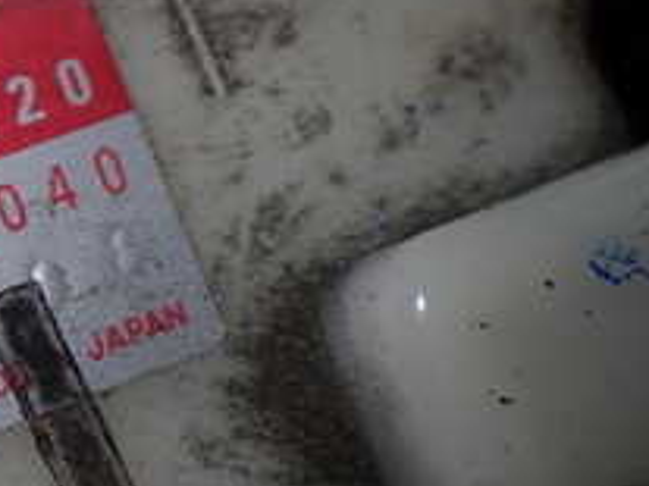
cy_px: 238
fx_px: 1630
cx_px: -160
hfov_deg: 20.8
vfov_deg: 17.0
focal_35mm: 87
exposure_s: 1/160
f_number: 2.3
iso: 100
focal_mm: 5.4
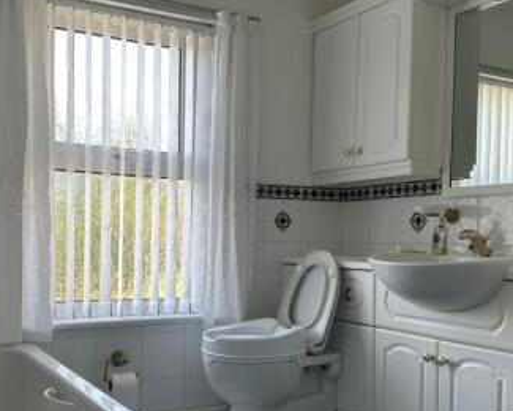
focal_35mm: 42
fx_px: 638
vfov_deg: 35.5
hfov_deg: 43.7
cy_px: 257
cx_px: 217
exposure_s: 1/139
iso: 64
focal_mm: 6.86
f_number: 1.78
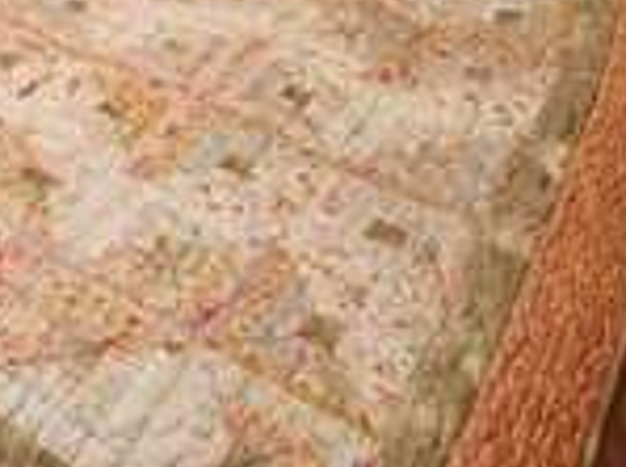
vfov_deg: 22.2
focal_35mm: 56
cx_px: -25
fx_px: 1010
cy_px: -202
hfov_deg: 31.4
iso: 640
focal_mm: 2.2
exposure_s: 1/30
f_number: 2.2
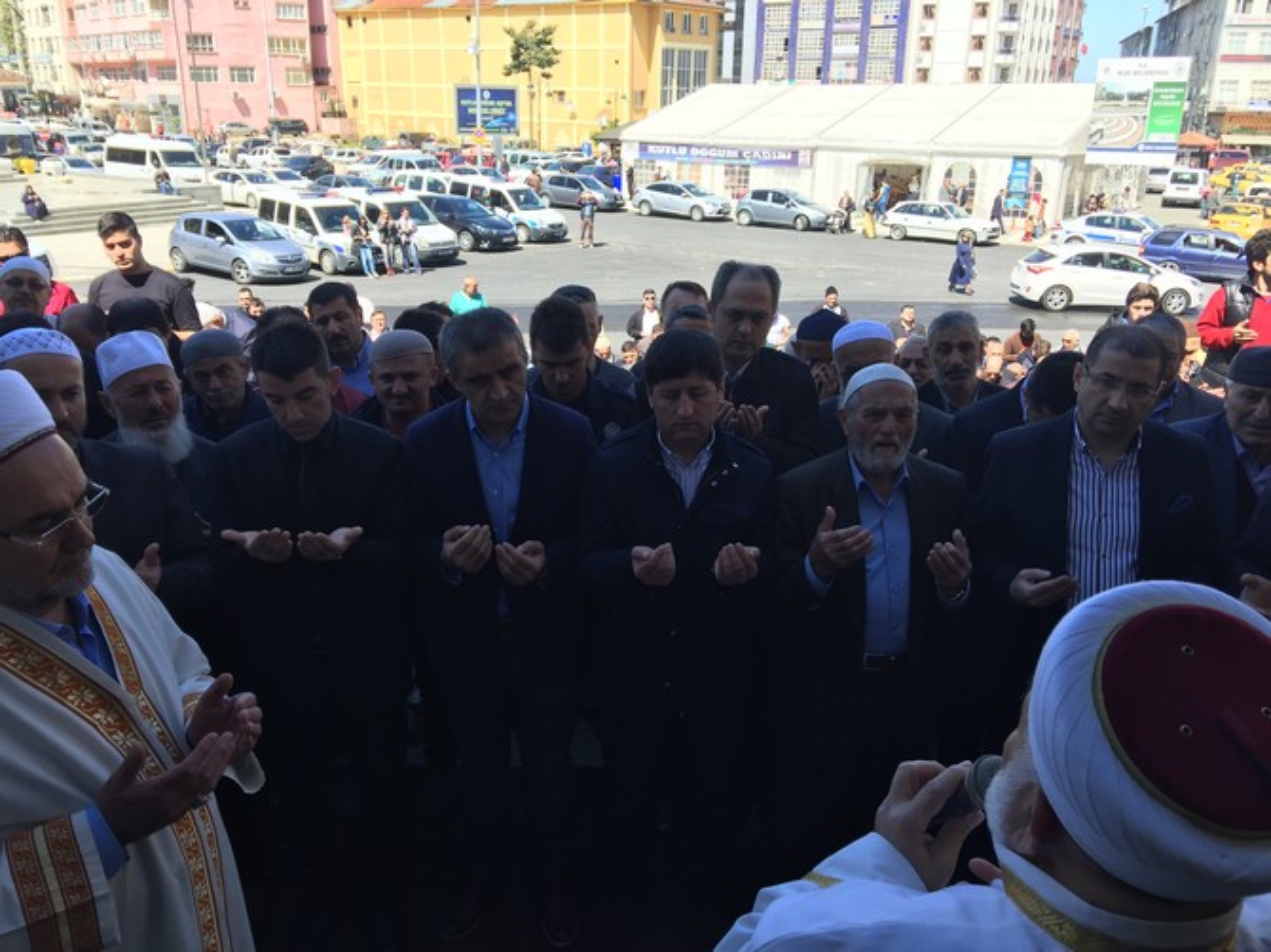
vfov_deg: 48.2
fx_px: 1064
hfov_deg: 61.7
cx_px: 636
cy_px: 476
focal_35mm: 29
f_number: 2.2
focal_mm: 4.15
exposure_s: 1/659
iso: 32
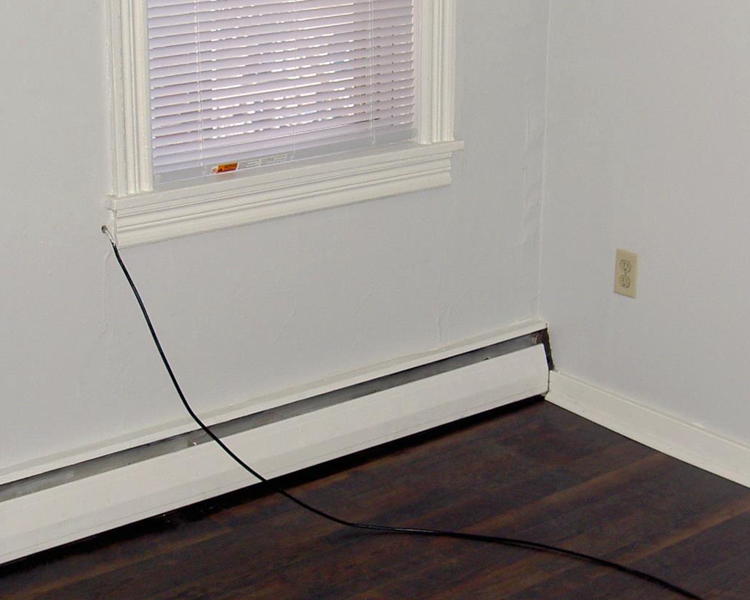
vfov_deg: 20.1
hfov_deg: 25.1
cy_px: 363
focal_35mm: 76
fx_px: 1687
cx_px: 368
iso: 100
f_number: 2.8
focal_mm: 8
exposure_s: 1/60
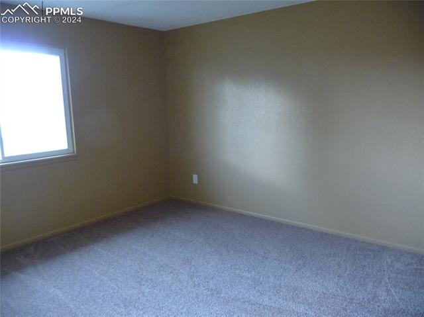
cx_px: 212
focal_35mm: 28
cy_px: 158
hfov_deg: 63.5
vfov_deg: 49.7
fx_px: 343
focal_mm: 4.7
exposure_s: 1/8
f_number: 3.3
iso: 400
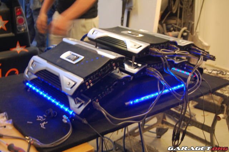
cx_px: 114
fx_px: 295
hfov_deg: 42.4
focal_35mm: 46
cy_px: 76
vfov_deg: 28.8
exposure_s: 1/10
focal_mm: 31
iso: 800
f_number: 4.5
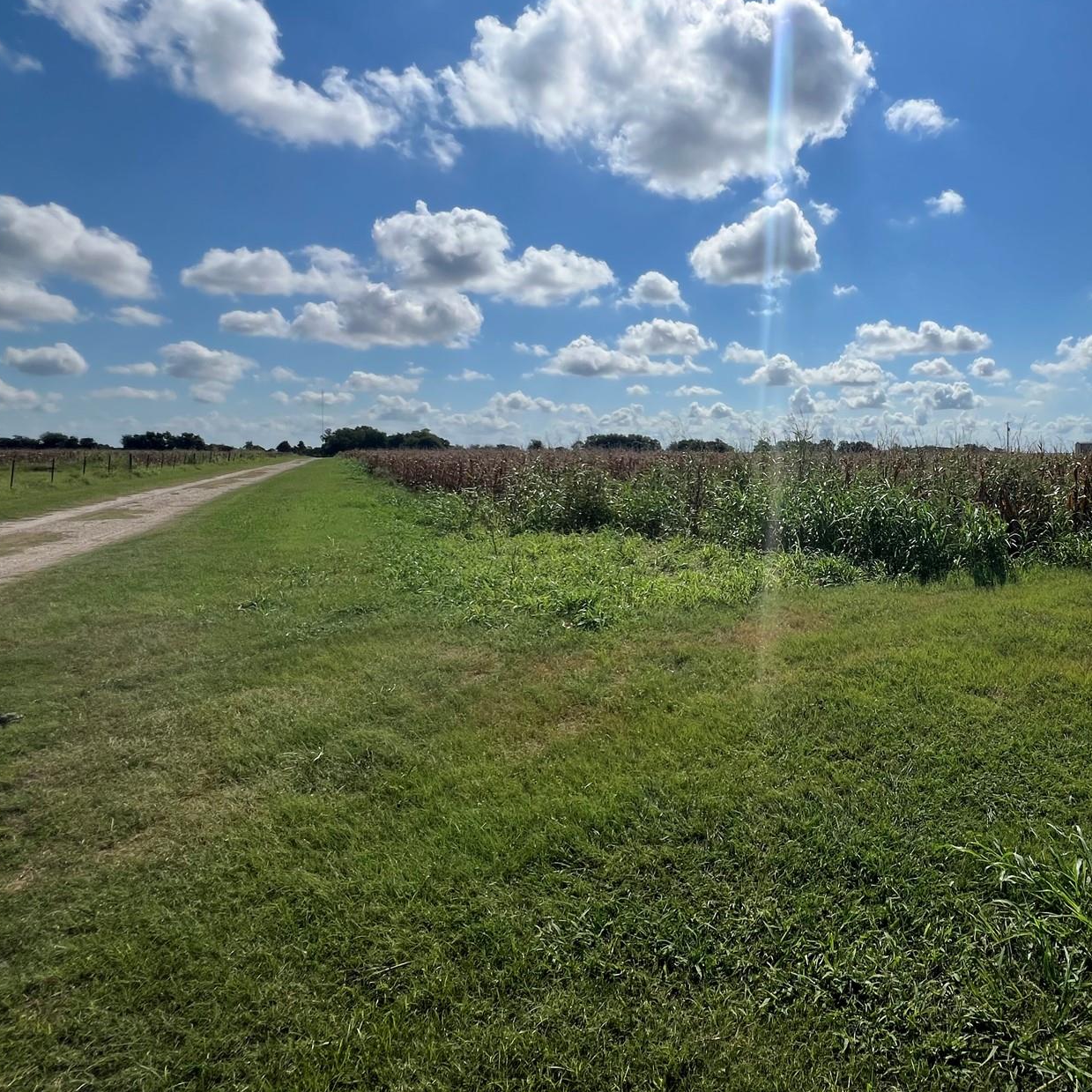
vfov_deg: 77.1
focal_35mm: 19
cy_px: 458
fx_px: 678
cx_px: 819
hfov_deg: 72.3
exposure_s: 1/4065
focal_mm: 1.57
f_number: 1.8
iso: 32
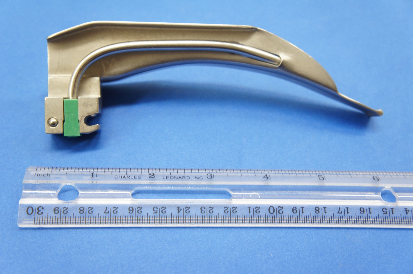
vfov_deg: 29.8
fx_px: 516
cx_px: 206
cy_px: 137
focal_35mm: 45
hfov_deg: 43.6
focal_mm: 30
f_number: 4
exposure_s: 1/50
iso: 400
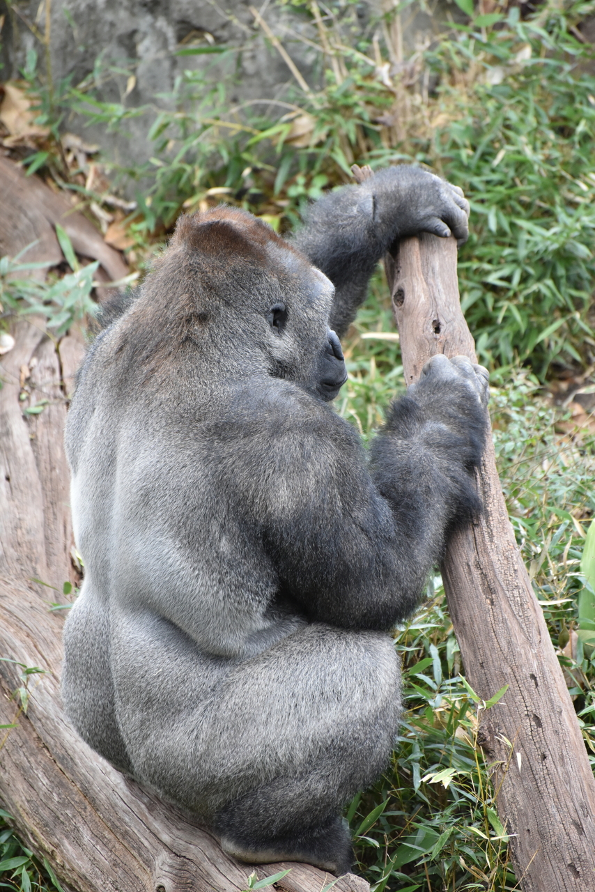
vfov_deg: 8.9
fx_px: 5699
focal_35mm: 230
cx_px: 298
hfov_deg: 6.0
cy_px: 446
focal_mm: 230
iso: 2500
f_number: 5.3
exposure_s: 1/500
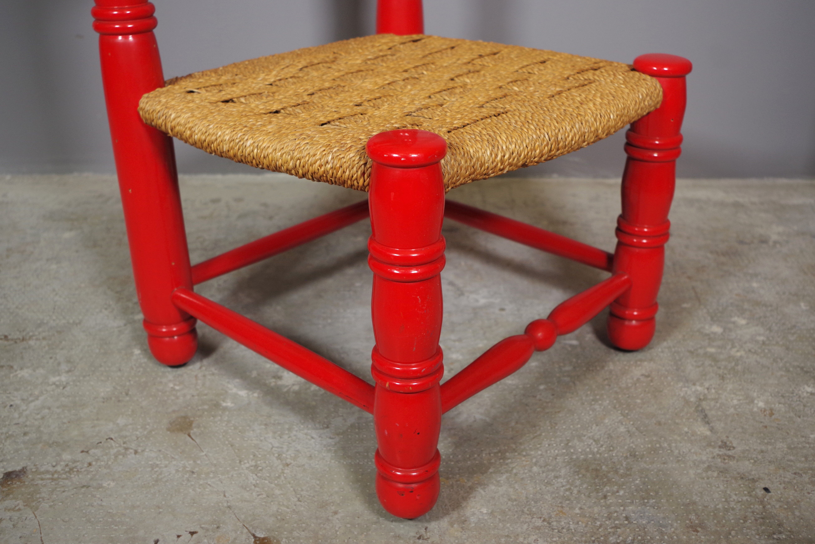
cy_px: 271
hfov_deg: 54.4
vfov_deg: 37.9
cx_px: 412
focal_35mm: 35
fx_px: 792
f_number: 4
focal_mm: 23.13
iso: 400
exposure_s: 1/60
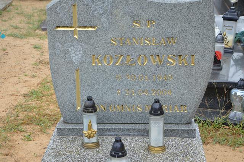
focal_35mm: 75
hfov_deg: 27.0
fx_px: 508
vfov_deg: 18.2
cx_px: 122
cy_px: 81
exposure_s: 1/125
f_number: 5.6
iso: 320
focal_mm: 50
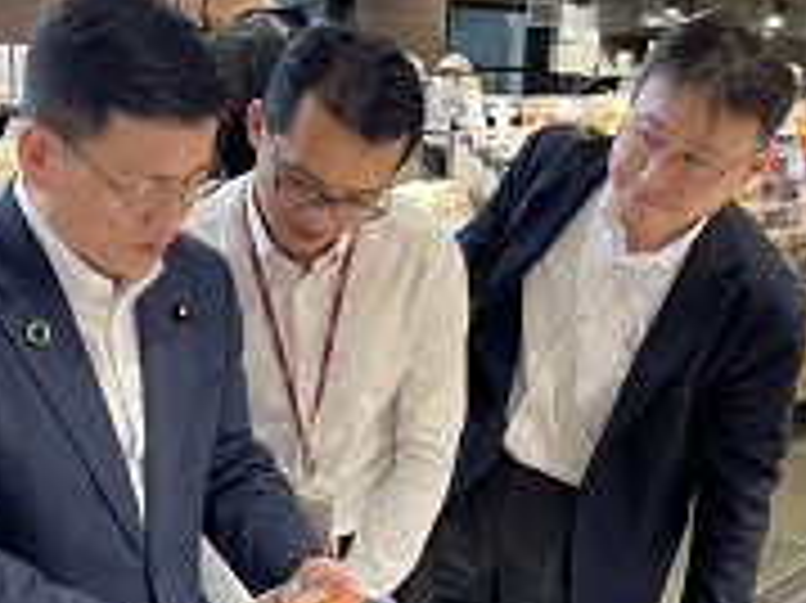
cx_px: 288
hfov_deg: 33.0
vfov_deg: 25.1
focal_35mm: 58
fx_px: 1350
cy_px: 378
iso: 125
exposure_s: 1/100
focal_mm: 5.1
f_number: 1.6
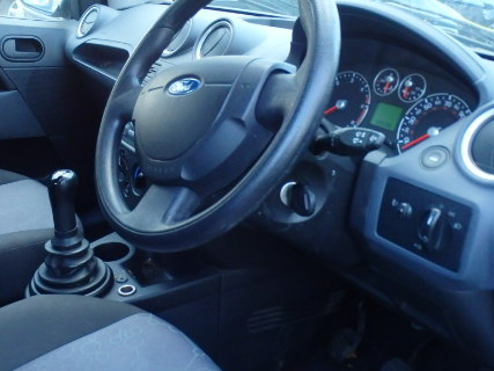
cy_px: 158
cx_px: 185
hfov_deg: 44.4
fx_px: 599
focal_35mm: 42
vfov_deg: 34.3
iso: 800
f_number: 3.9
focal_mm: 5
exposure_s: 1/80
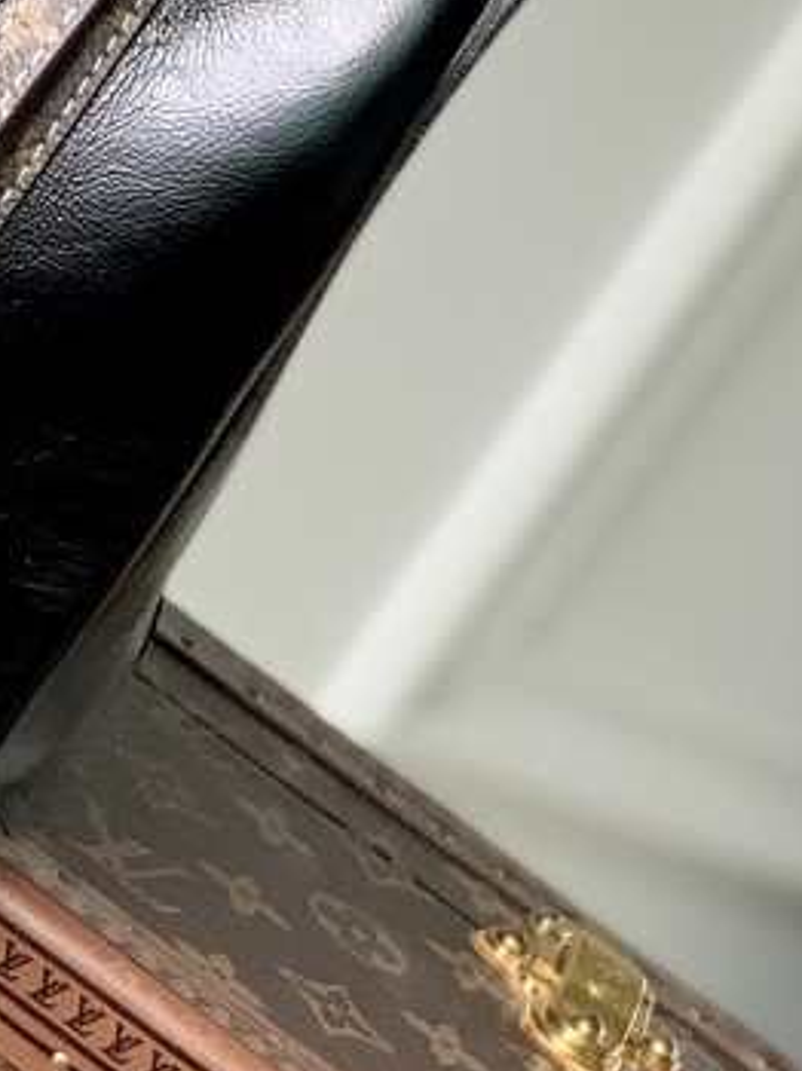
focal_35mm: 214
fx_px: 6619
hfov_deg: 6.8
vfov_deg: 8.9
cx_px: -566
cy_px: -759
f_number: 2.4
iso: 32
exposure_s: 1/122
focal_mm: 6
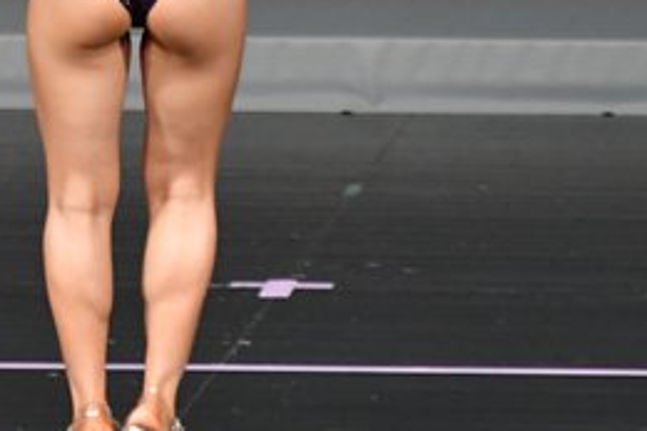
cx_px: 260
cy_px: -12
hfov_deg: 2.0
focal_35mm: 1028
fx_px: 18463
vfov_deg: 1.3
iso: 4000
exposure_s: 1/400
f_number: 5.6
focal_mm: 230
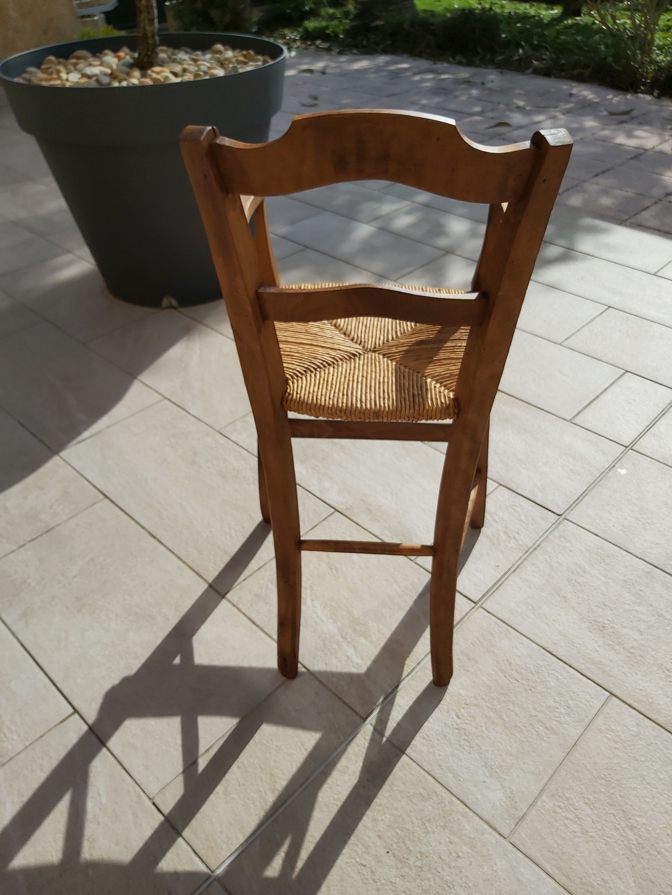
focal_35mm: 26
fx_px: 673
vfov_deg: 67.3
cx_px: 336
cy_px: 448
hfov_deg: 53.1
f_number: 1.7
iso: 64
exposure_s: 1/3810
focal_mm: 3.92
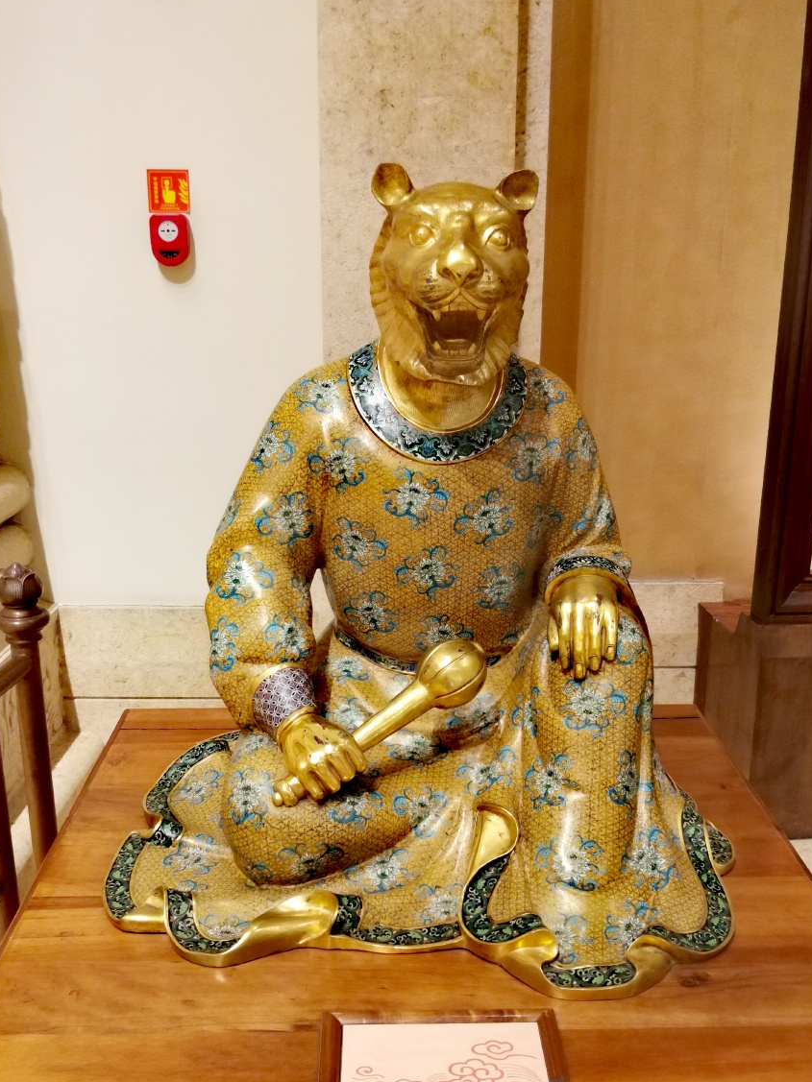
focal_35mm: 33
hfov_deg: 42.9
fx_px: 1032
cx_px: 410
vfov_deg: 55.4
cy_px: 553
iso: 400
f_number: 1.4
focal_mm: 4.66
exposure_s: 1/50
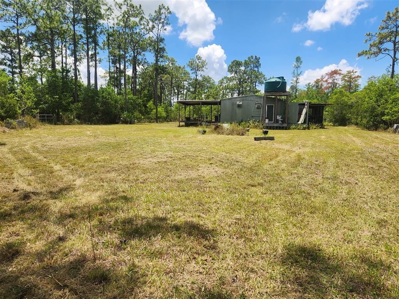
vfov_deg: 58.9
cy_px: 150
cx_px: 200
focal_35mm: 23
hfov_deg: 73.9
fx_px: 265
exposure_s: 1/1290
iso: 20
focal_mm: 5.4
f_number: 1.8
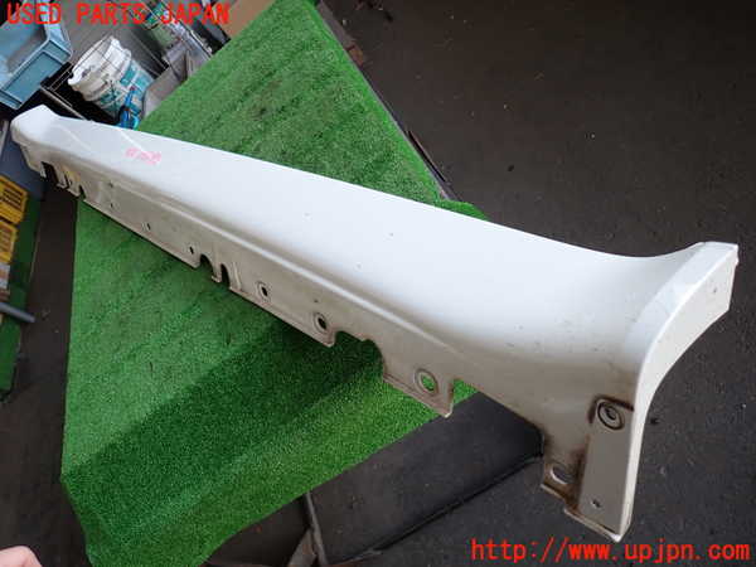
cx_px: 378
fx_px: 546
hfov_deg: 69.4
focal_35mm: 25
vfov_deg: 54.9
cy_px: 284
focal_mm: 4.5
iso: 100
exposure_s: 1/100
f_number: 2
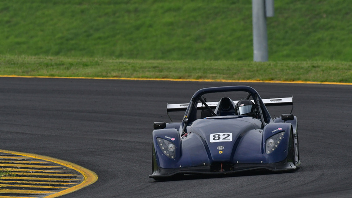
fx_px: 7355
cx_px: 176
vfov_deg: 1.5
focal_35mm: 788
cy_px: 105
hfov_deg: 2.7
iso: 800
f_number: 10
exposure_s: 1/640
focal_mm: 500
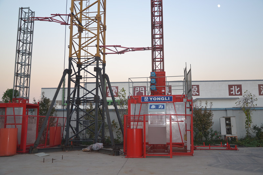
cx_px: 132
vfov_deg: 41.7
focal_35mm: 32
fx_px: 230
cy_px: 88
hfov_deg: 59.5
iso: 200
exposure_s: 1/30
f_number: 3.8
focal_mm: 21
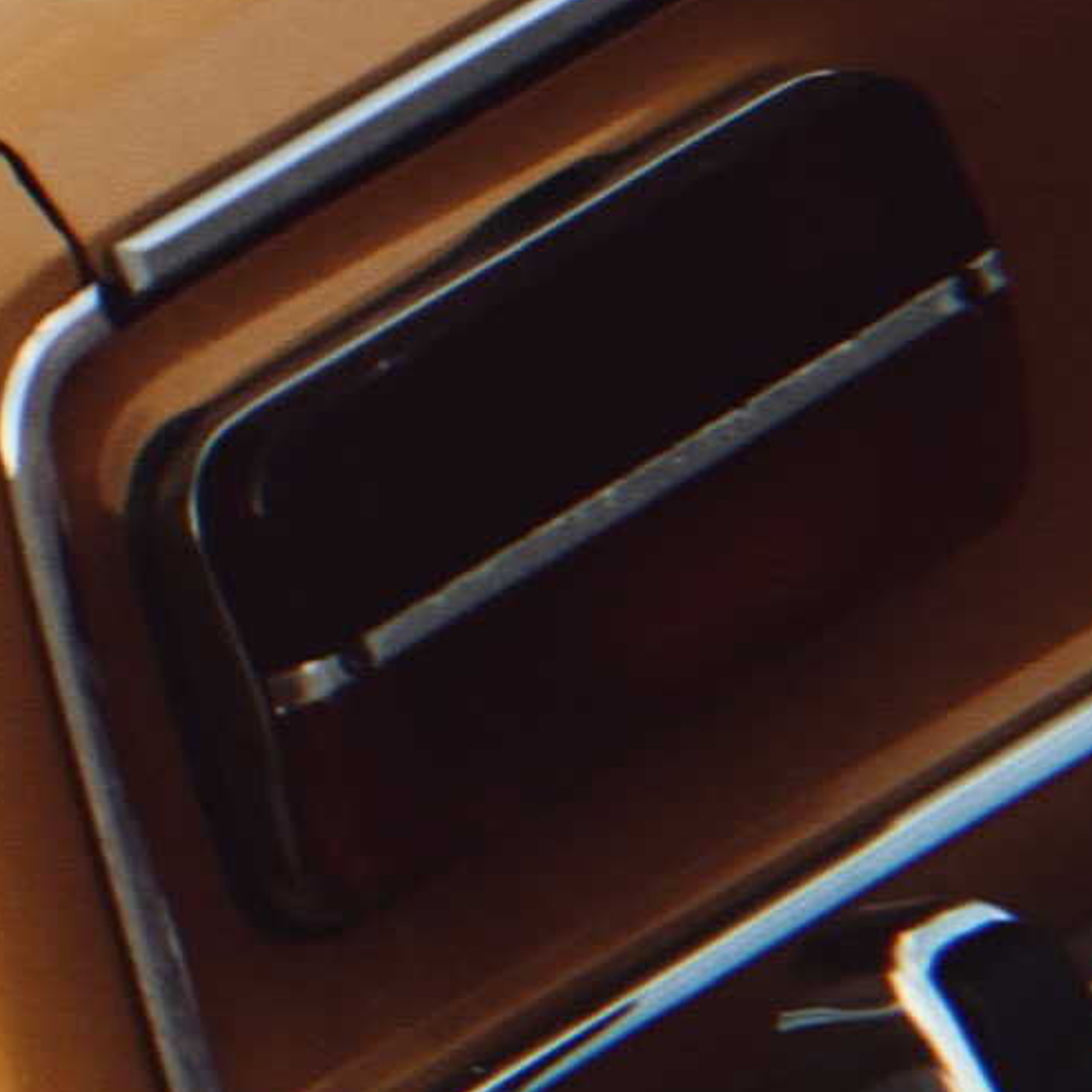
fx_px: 26803
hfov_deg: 2.3
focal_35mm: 751
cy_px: 251
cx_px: -1543
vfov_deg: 2.3
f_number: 1.2
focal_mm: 75
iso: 320
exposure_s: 1/2000
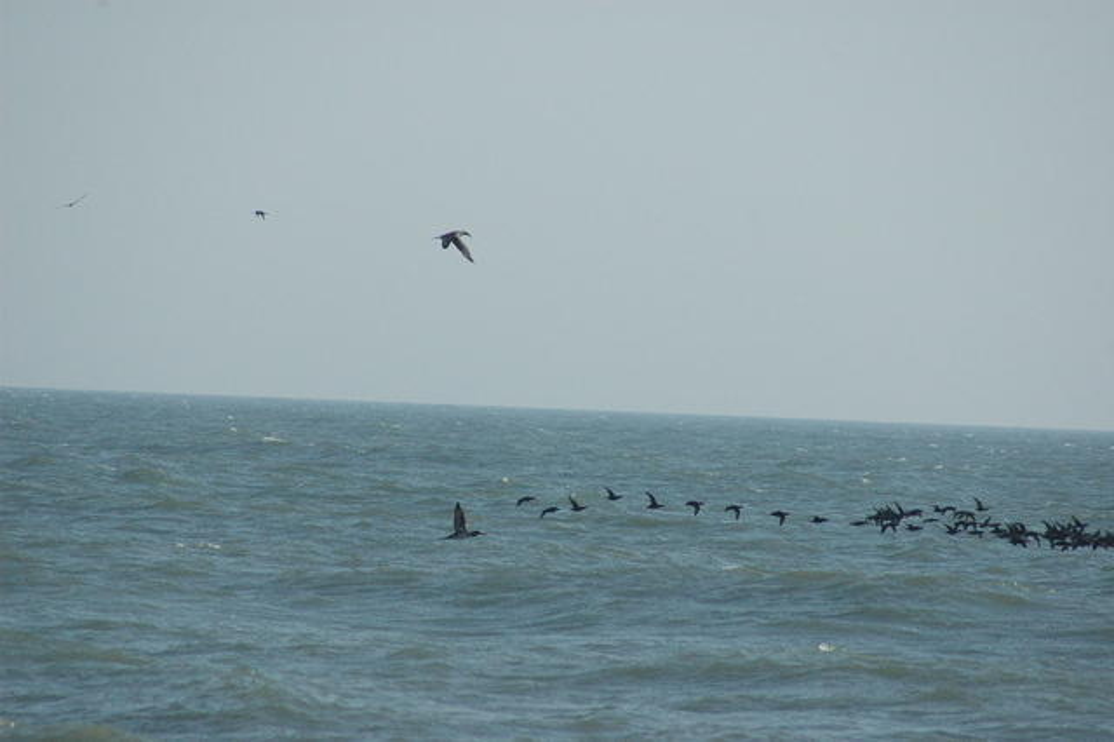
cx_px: 557
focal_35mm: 450
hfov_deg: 4.6
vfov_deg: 3.1
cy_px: 371
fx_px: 13917
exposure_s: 1/4000
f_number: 8
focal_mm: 300
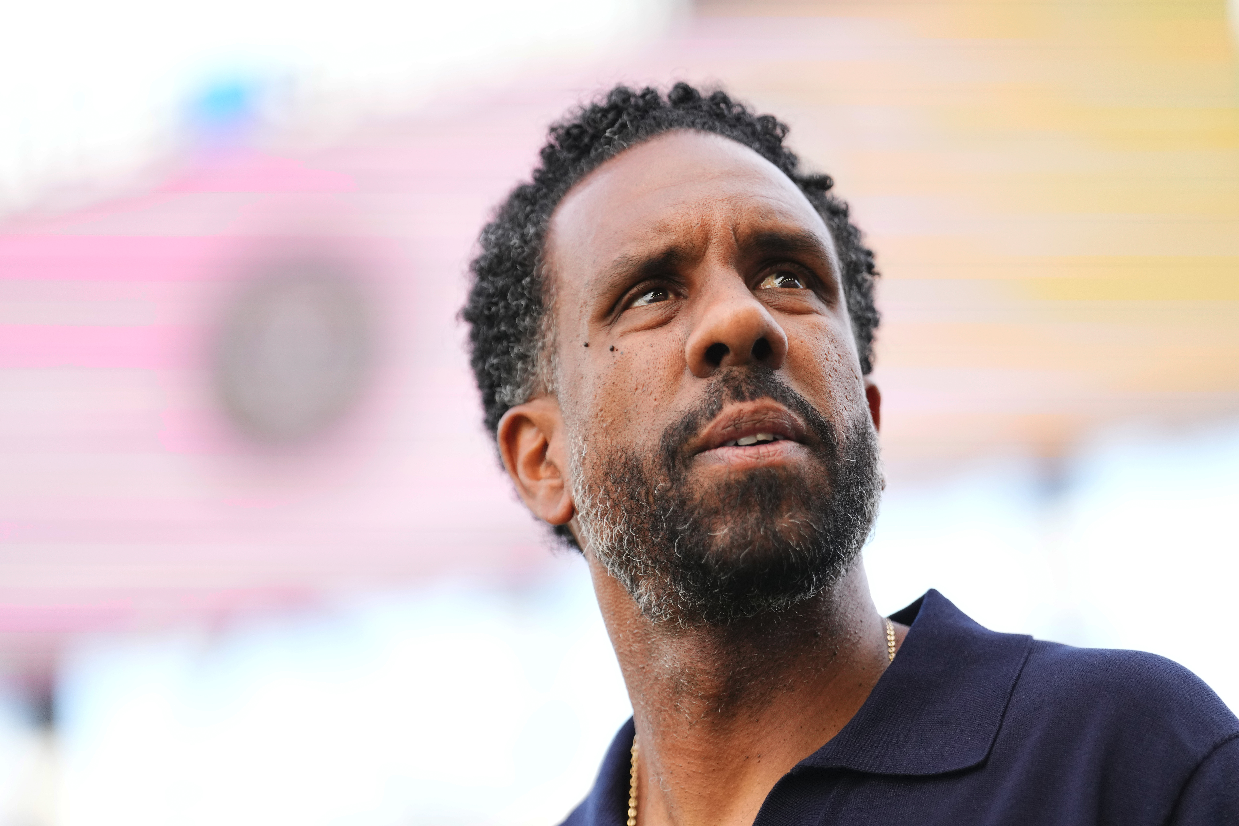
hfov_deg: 12.1
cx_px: 620
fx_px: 5850
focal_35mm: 170
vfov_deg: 8.1
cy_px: 413
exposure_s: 1/1600
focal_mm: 170
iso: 1000
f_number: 2.8
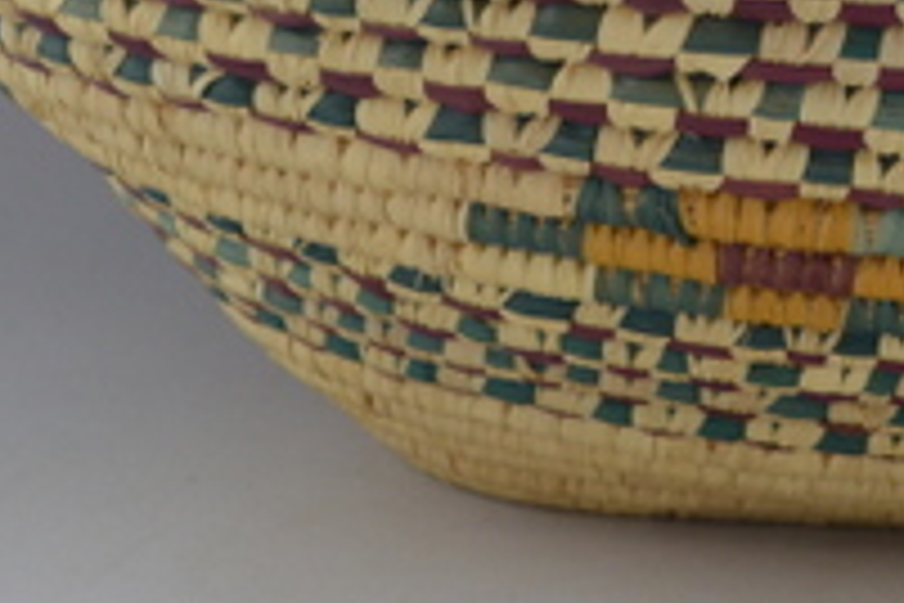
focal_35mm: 136
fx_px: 3415
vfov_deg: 10.1
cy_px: 99
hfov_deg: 14.7
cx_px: 1030
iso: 400
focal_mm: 26
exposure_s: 1/125
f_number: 5.6
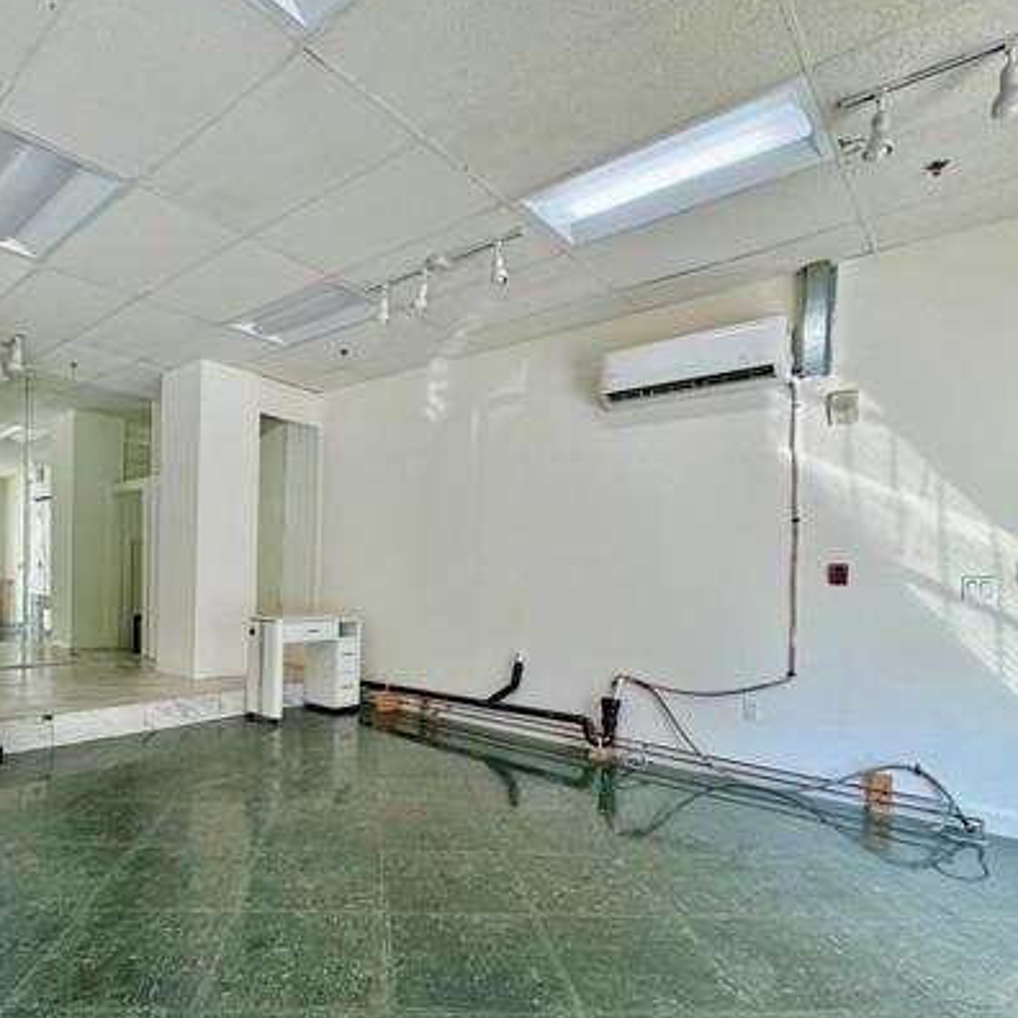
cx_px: 386
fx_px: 665
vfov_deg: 74.4
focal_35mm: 20
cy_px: 586
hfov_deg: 73.6
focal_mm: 2.22
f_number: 2.2
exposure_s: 1/120
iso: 64
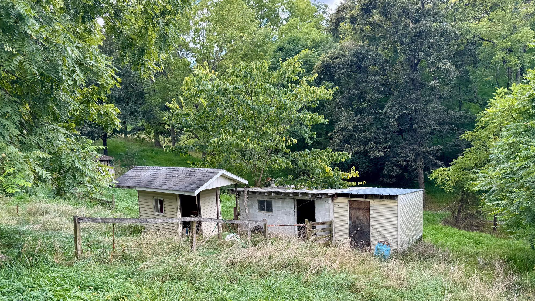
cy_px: 185
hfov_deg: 69.9
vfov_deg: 42.6
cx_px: 267
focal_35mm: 27
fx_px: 383
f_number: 1.78
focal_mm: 6.76
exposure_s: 1/506
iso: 80
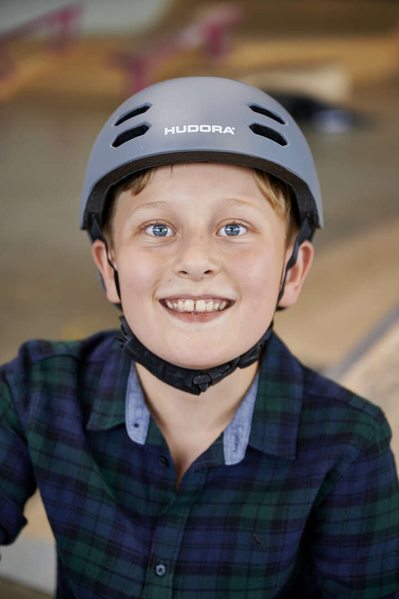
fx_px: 1165
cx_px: 200
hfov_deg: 19.4
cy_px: 300
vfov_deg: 28.9
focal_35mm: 70
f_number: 3.2
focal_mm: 70
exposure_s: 1/500
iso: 800
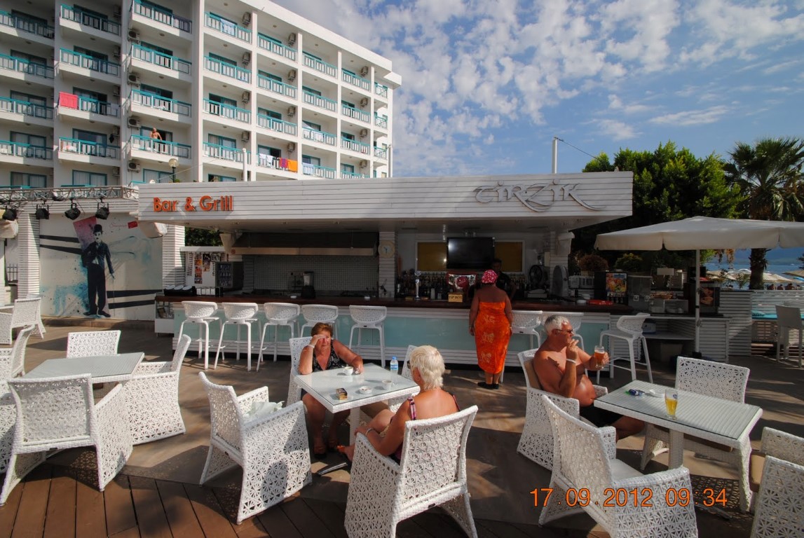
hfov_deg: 100.3
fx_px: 335
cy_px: 269
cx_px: 402
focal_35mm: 15
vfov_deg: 77.5
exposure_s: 1/200
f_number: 11
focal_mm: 10
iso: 100
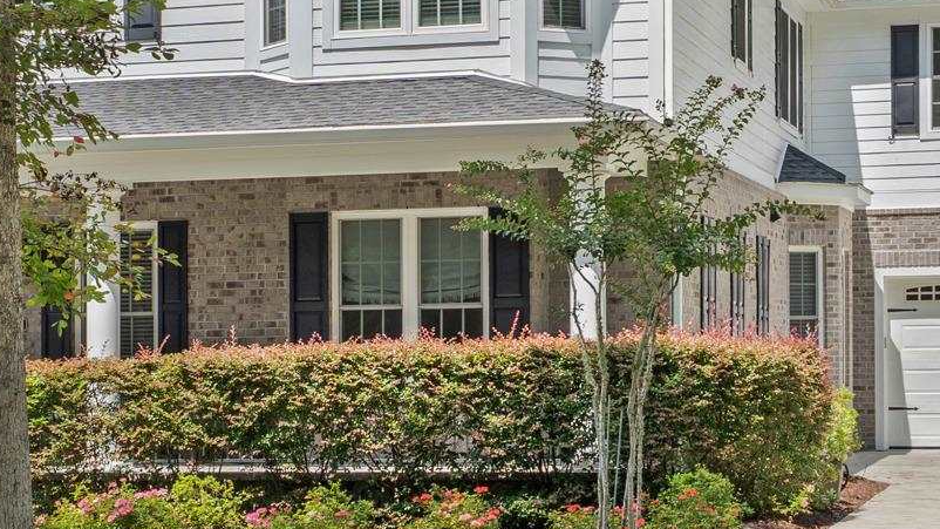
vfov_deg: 12.3
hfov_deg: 21.7
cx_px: 323
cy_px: 89
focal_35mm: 98
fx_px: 2442
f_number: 8
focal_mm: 30
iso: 200
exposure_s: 1/250
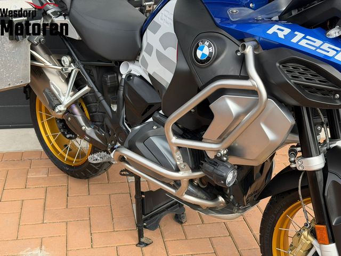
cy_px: 128
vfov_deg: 30.3
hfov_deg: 39.7
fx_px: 473
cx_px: 170
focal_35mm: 48
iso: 80
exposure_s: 1/1715
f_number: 1.78
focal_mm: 6.76
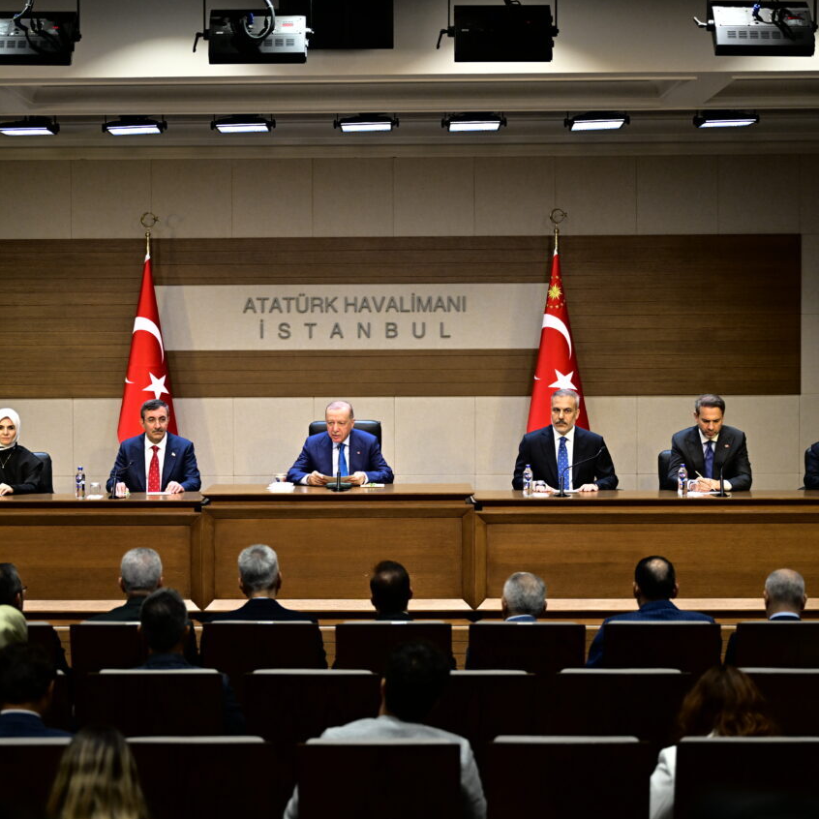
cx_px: 339
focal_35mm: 72
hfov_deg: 24.0
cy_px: 410
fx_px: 1927
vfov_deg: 24.0
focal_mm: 56
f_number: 2.8
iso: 1600
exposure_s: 1/640
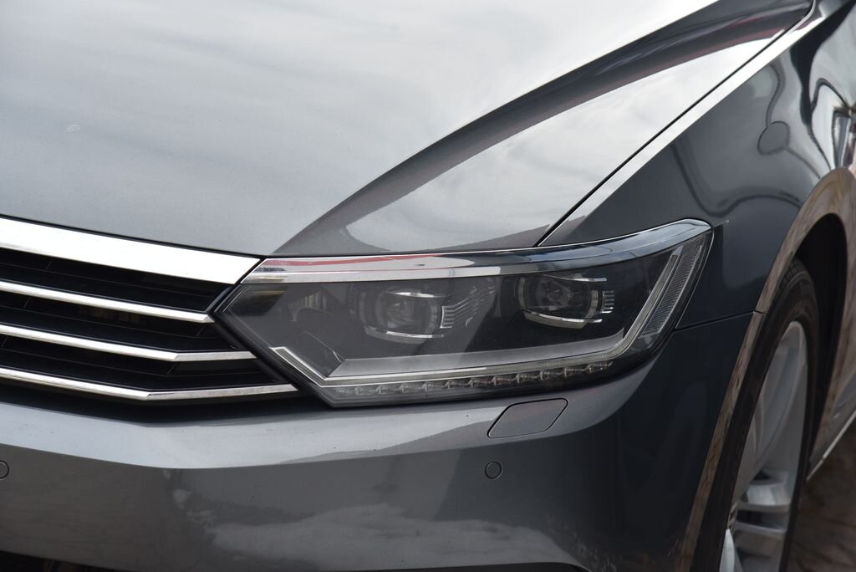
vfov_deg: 11.4
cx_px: 428
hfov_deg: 17.1
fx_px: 2855
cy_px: 286
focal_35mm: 120
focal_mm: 120
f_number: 6.3
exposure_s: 1/160
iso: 500
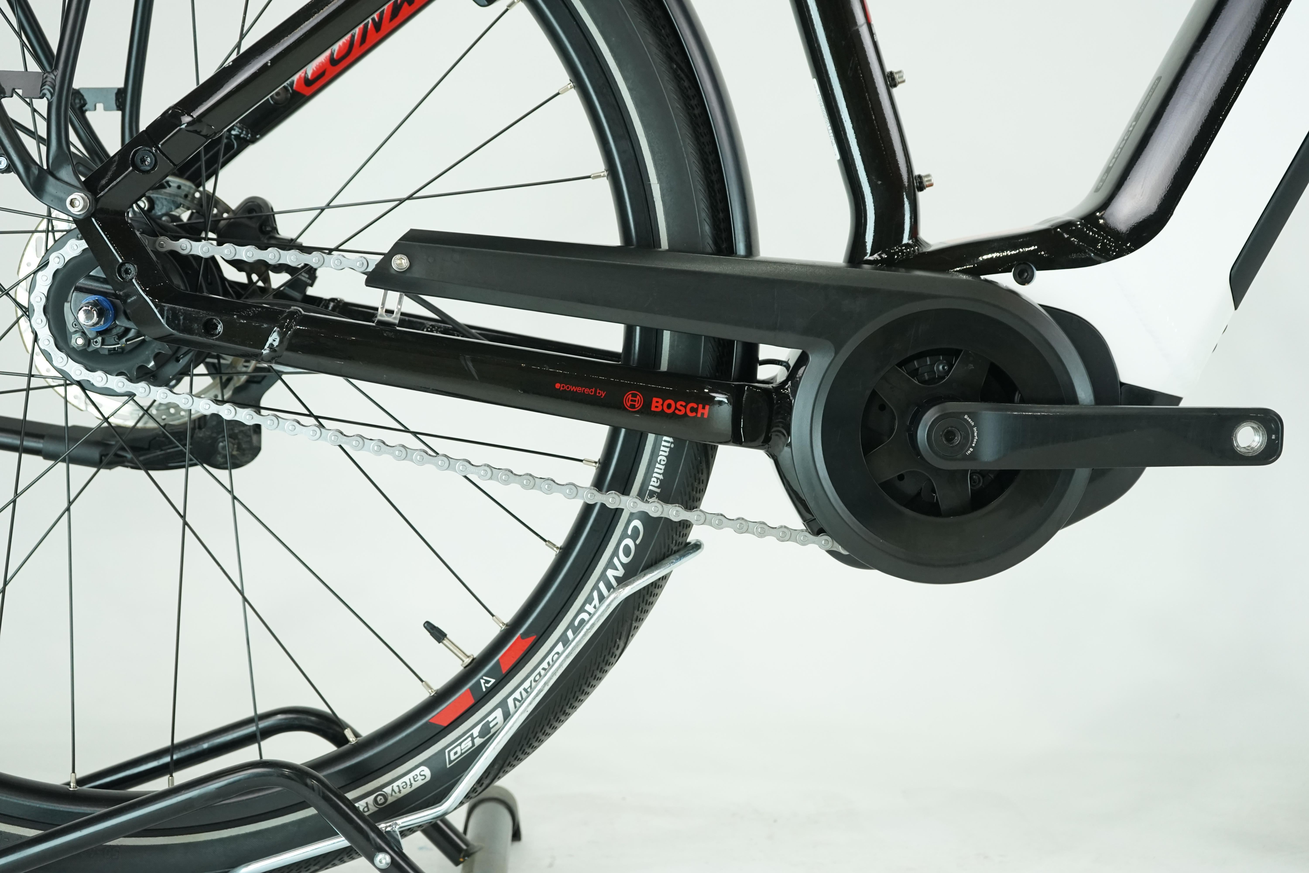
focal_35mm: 57
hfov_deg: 35.1
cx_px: 654
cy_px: 436
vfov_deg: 23.8
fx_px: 2072
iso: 1600
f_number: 5.6
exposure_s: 1/200
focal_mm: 57
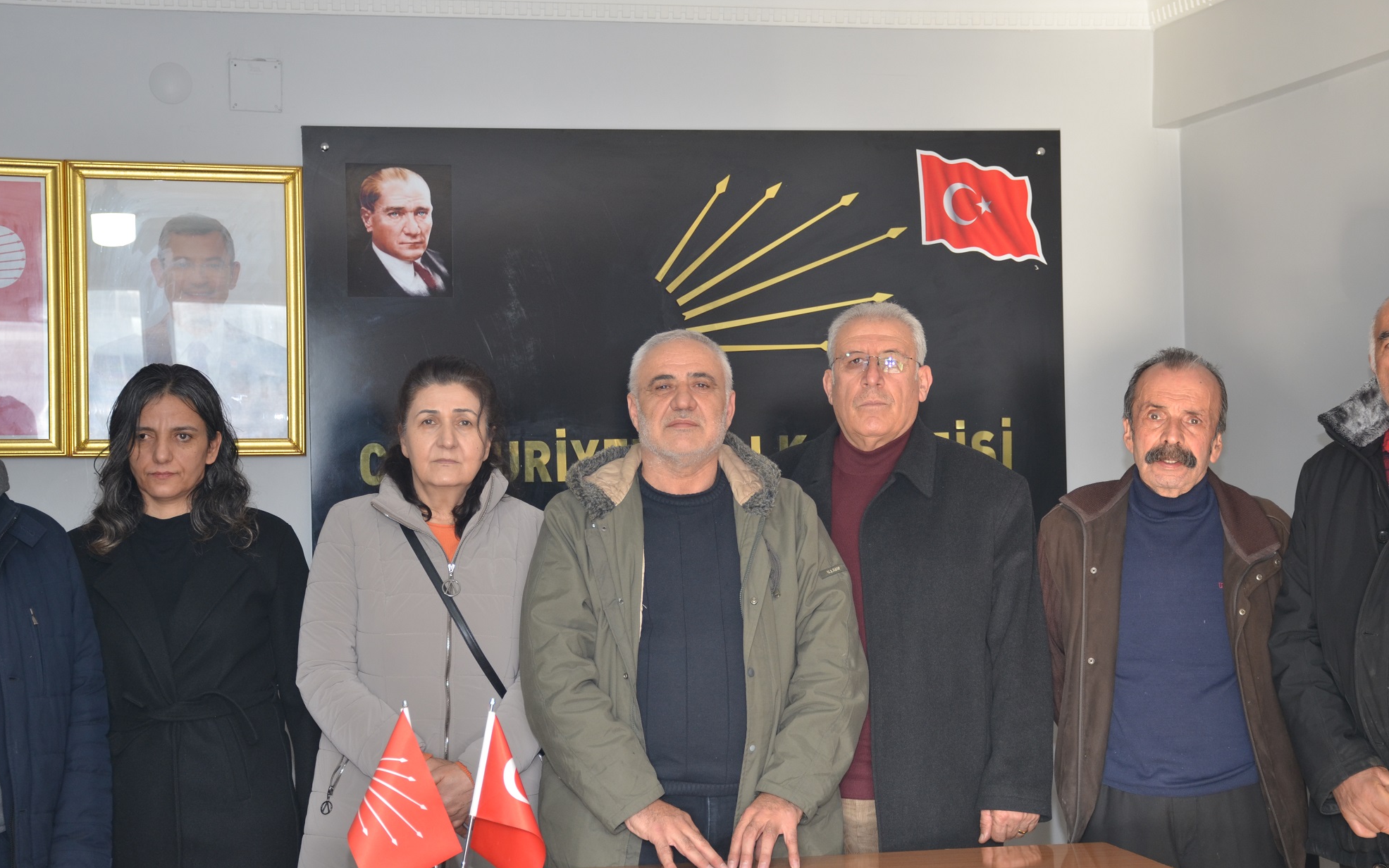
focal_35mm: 65
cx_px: 696
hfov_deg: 31.5
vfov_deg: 20.0
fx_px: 2461
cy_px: 426
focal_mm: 42
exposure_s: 1/60
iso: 280
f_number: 4.5
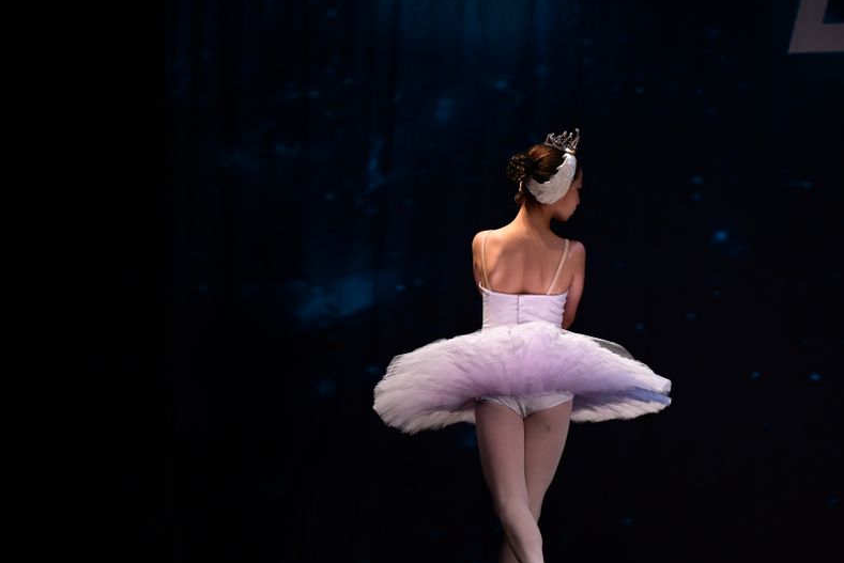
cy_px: 292
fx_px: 5325
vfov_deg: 6.1
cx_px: 533
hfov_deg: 9.1
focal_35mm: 227
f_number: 2.8
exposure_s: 1/800
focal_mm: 175
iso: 1250
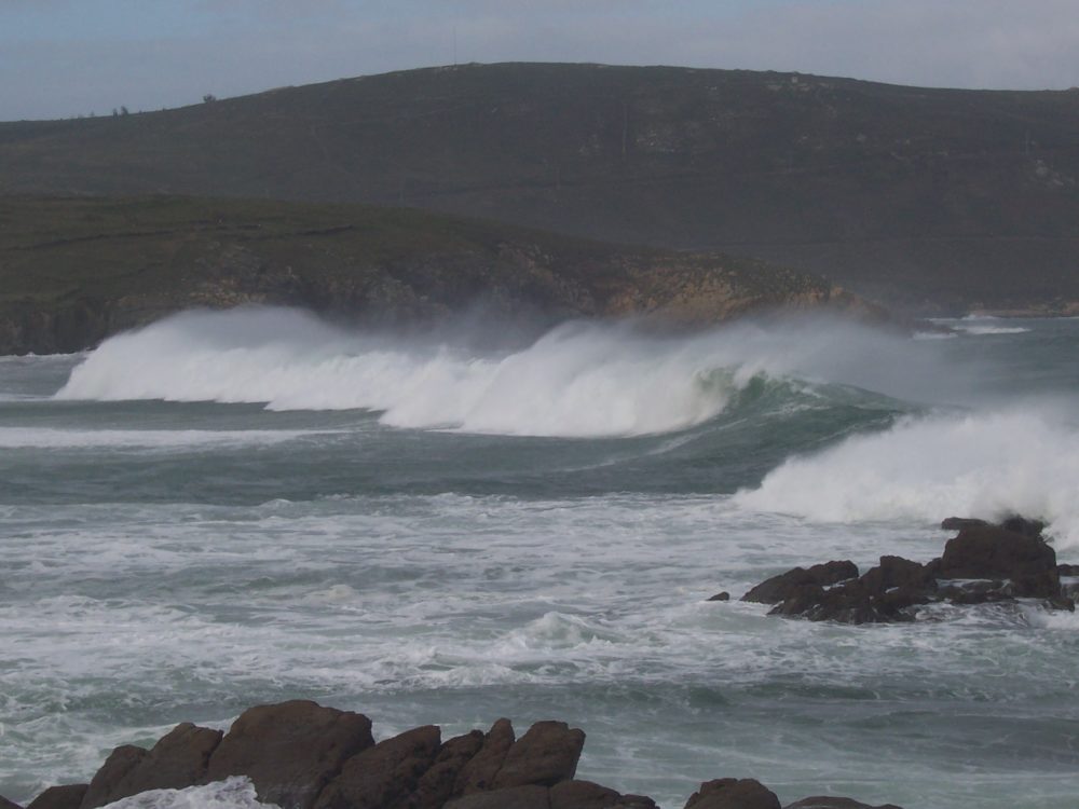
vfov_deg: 13.3
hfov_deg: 17.7
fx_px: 3460
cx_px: 540
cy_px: 404
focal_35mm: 111
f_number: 9.5
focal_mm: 16.8
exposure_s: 1/250
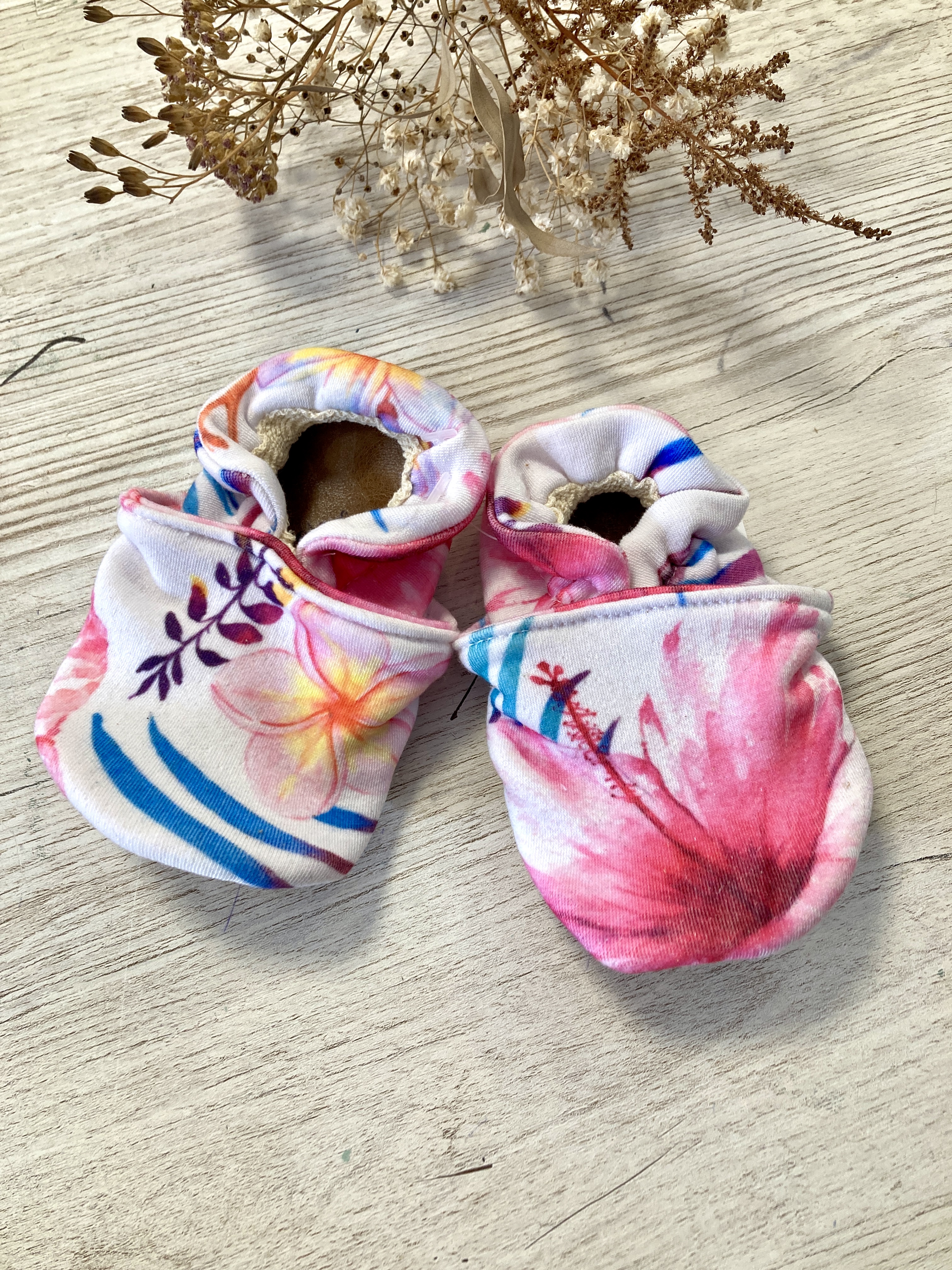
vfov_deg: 63.4
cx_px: 476
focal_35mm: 28
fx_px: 1027
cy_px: 635
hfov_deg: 49.7
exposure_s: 1/50
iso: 50
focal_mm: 3.99
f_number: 1.8
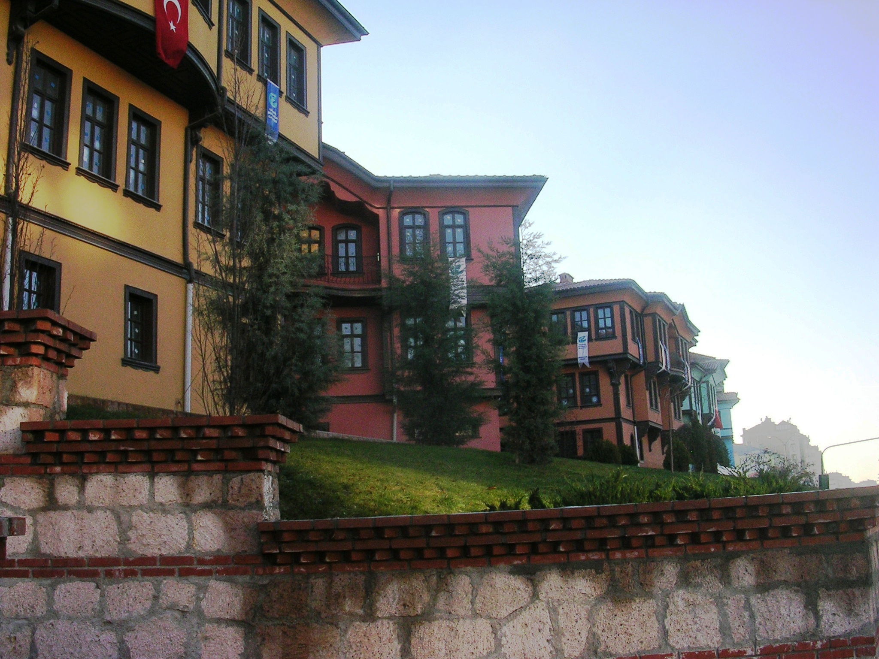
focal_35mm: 38
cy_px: 330
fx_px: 965
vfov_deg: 37.7
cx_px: 440
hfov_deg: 49.0
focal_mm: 5.8
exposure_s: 1/136
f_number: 5.6
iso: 50
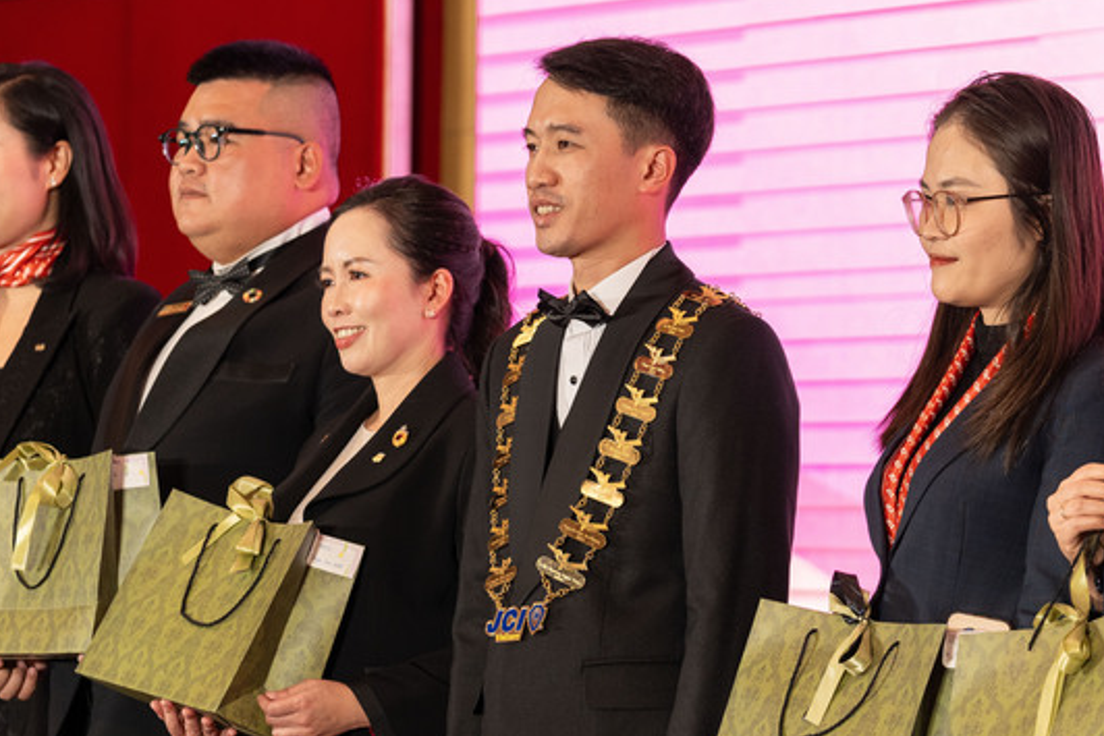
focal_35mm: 205
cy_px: 422
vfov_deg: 6.7
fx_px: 6288
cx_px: 639
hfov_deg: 10.0
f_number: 3.5
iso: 1250
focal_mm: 133
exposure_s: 1/250
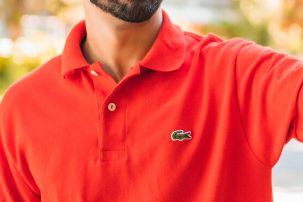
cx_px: 266
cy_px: 87
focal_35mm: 80
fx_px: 674
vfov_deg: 17.1
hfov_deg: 24.7
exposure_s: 1/200
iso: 160
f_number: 2
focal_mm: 35
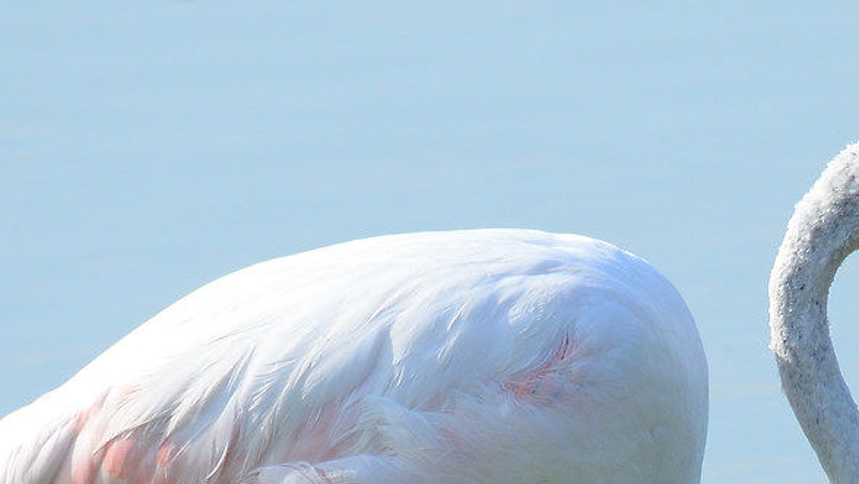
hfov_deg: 1.0
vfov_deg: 0.6
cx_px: 676
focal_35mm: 2137
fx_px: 48684
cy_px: 769
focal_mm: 500
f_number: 10
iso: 640
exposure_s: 1/640
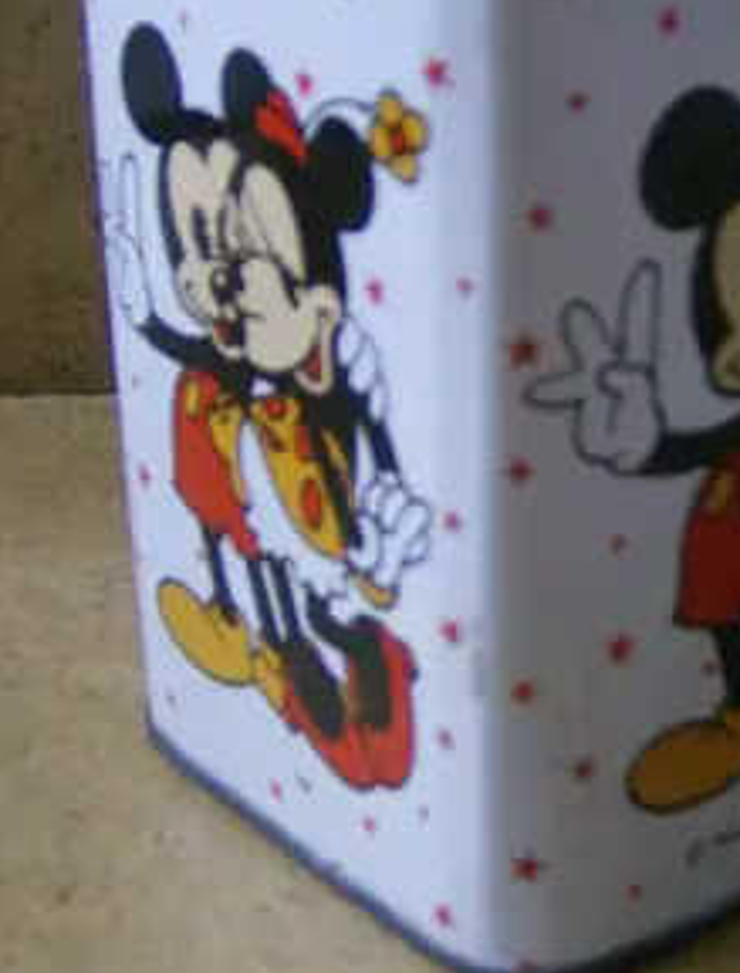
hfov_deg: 18.6
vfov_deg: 24.5
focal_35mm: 79
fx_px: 2232
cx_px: 645
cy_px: 385
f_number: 2.8
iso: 200
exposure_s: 1/57.9
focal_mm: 6
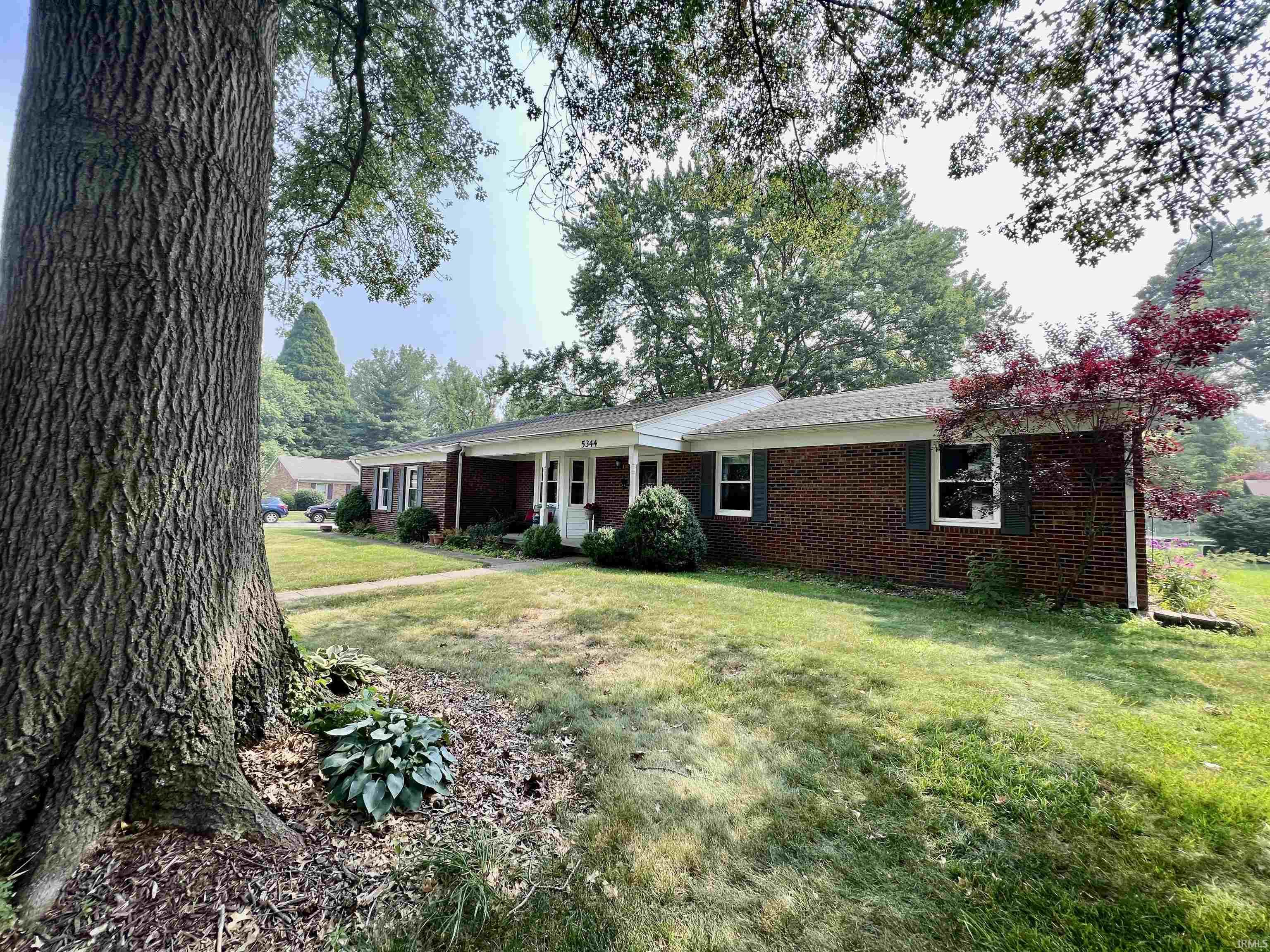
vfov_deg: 89.9
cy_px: 476
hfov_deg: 106.2
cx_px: 635
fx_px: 477
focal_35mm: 13
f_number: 1.8
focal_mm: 1.57
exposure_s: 1/435
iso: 32
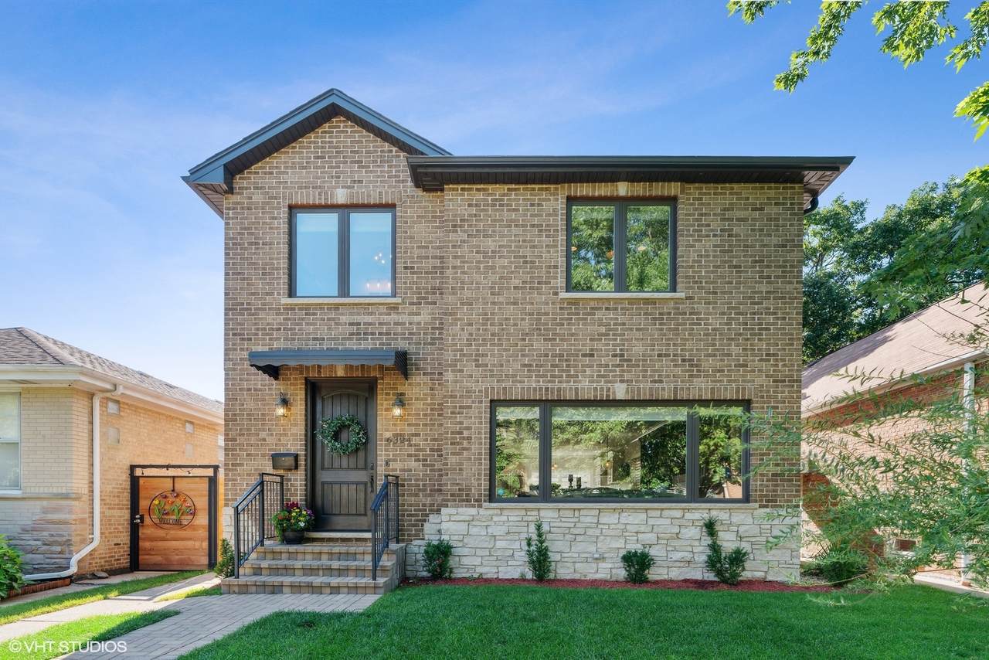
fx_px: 522
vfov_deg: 64.6
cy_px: 330
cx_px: 494
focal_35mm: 19
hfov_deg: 86.9
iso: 320
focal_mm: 19
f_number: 8
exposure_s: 1/15
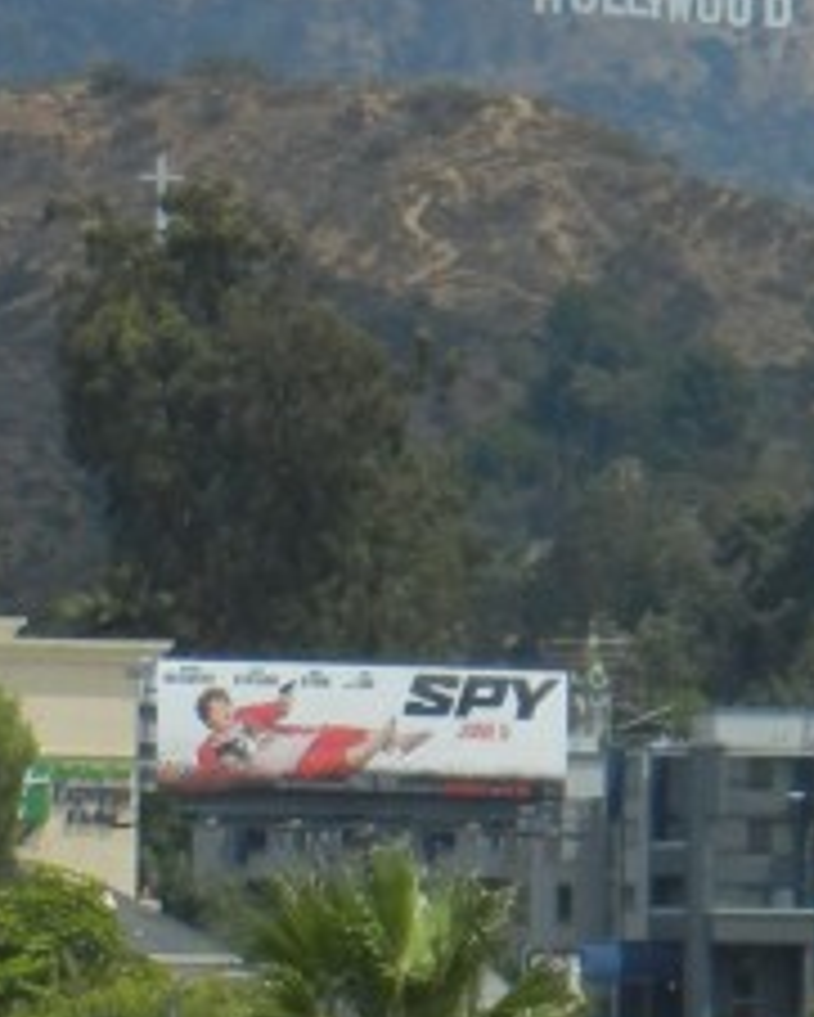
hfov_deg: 4.5
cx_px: 805
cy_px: 1426
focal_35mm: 341
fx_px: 10262
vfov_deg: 5.6
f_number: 8.6
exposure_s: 1/386
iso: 160
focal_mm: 13.9
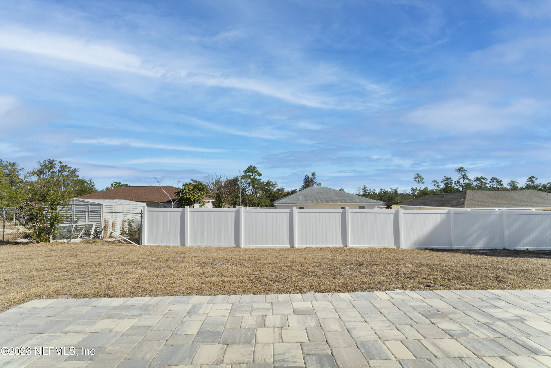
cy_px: 184
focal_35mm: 14
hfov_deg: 104.2
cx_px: 276
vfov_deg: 81.3
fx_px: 214
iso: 100
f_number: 14
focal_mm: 14
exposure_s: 1/160
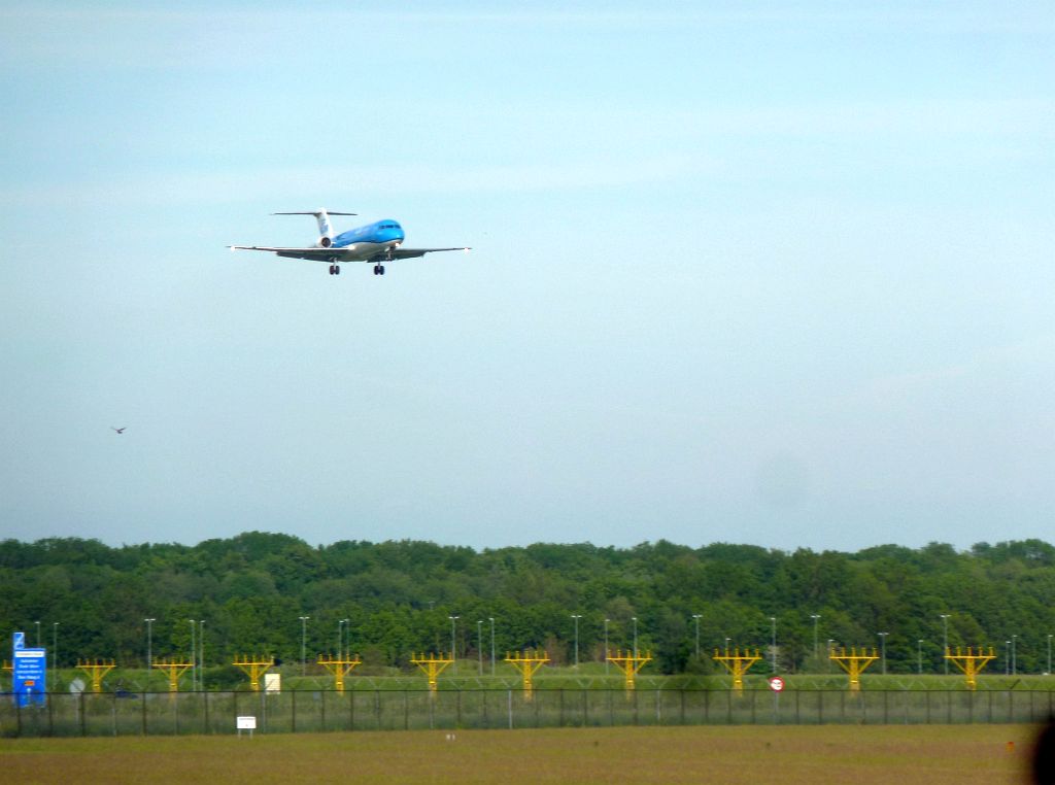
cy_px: 392
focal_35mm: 308
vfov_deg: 4.8
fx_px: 9361
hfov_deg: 6.5
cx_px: 528
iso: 80
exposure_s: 1/400
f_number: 4.9
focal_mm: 49.2
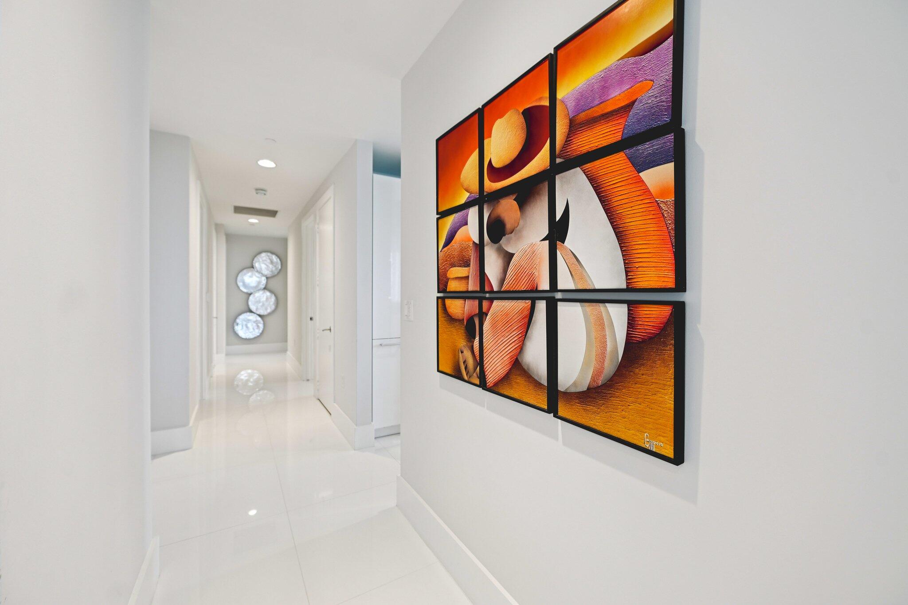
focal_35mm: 14
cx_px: 454
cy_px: 302
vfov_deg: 81.2
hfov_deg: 104.3
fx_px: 353
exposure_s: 1/25
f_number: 4.5
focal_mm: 14
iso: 100
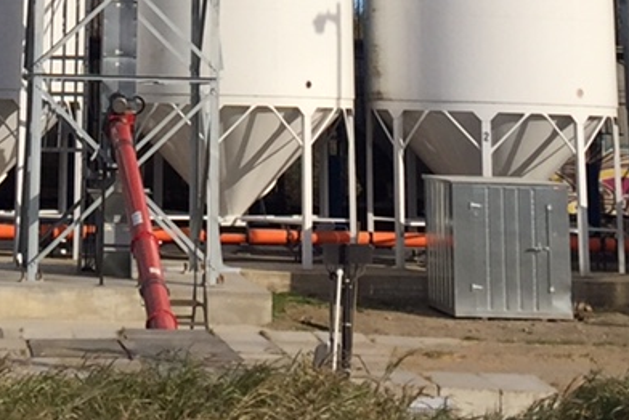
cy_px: -500
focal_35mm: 123
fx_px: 2151
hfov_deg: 16.5
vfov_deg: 10.1
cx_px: 93
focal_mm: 4.15
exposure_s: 1/2475
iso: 32
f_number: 2.2
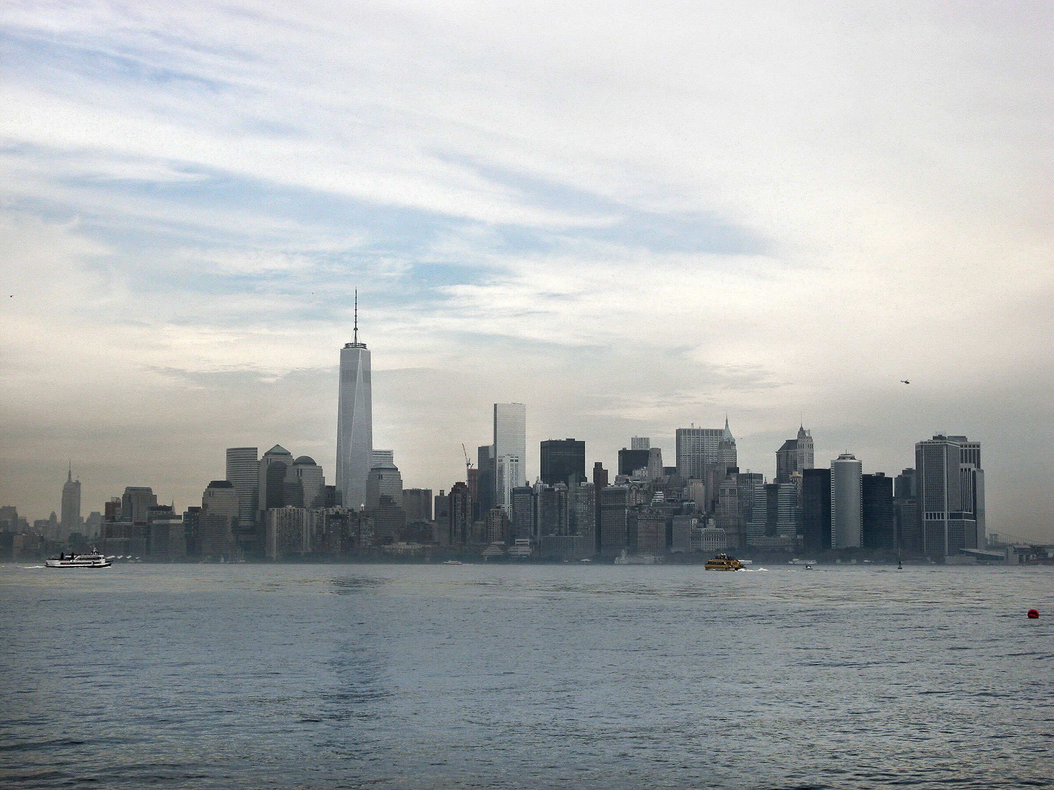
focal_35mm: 62
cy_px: 395
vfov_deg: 23.7
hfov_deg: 31.2
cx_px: 527
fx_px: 1888
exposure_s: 1/444
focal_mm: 15.7
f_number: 6.4
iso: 100
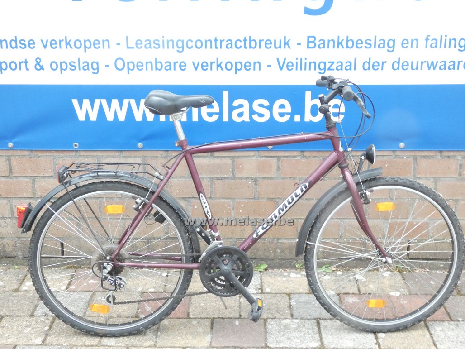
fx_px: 672
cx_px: 232
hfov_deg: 38.2
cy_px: 174
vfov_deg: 29.1
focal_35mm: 50
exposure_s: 1/80
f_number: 3.9
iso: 1250
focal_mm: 9
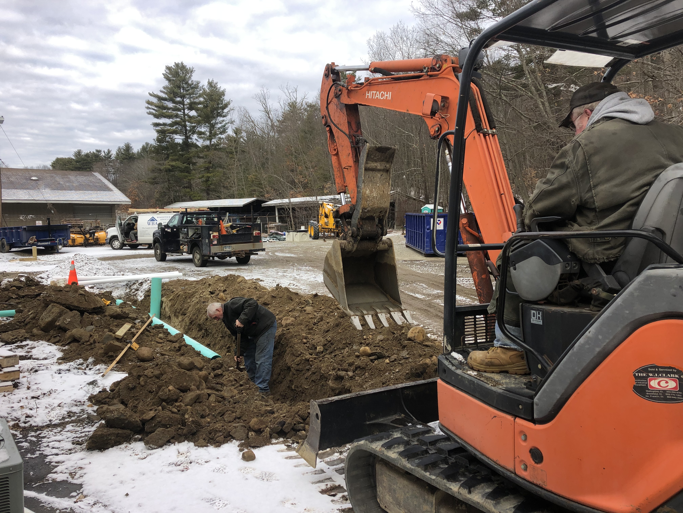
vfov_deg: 49.7
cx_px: 342
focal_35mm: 28
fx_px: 552
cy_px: 256
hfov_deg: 63.4
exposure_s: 1/390
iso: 20
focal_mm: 3.99
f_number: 1.8
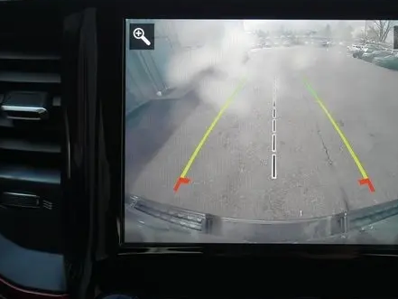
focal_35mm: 61
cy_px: 167
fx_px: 702
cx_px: 260
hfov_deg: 31.5
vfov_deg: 24.0
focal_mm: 21
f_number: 5
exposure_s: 1/60
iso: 250
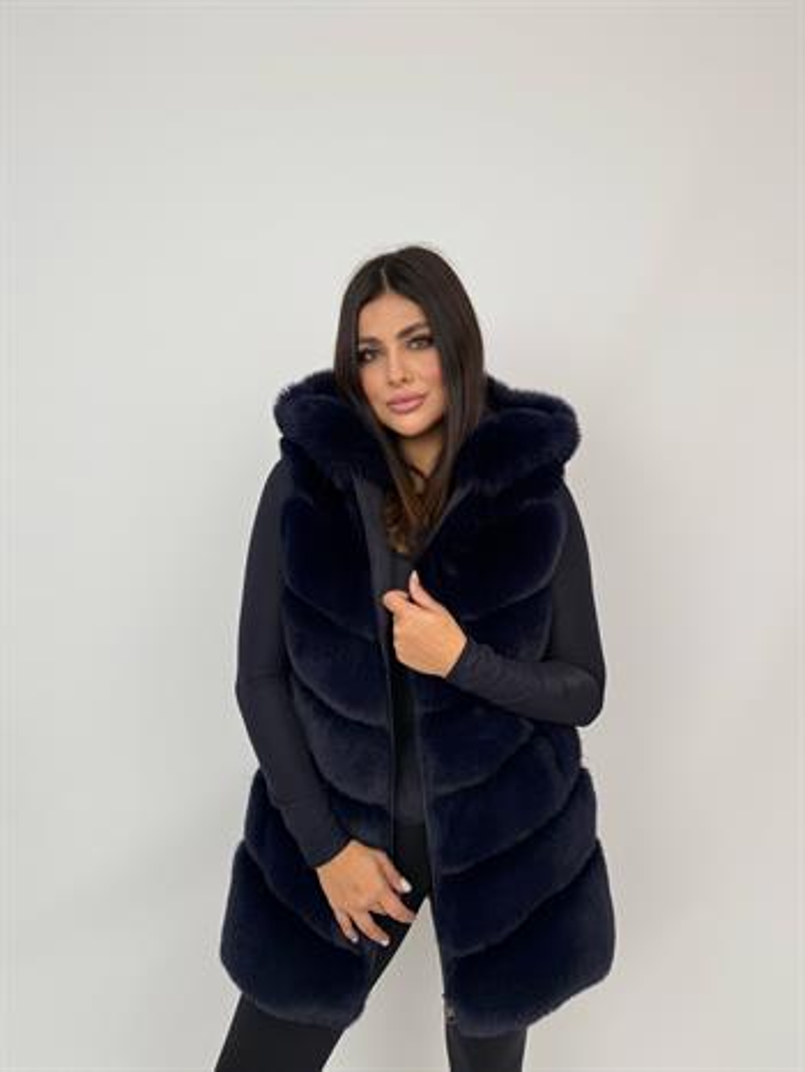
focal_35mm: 24
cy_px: 536
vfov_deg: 71.6
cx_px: 402
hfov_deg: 56.9
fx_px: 743
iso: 80
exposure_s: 1/356
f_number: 1.78
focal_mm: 6.76
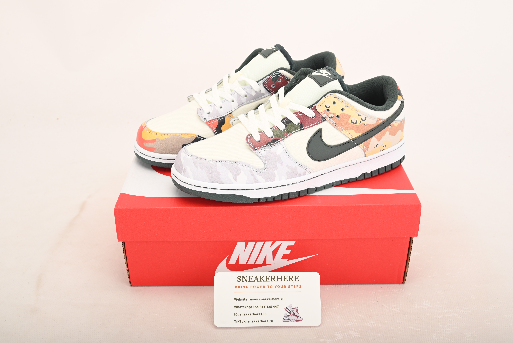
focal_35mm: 39
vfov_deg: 34.2
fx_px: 556
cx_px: 256
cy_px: 172
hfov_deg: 49.5
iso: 100
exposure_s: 1/200
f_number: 11
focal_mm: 39
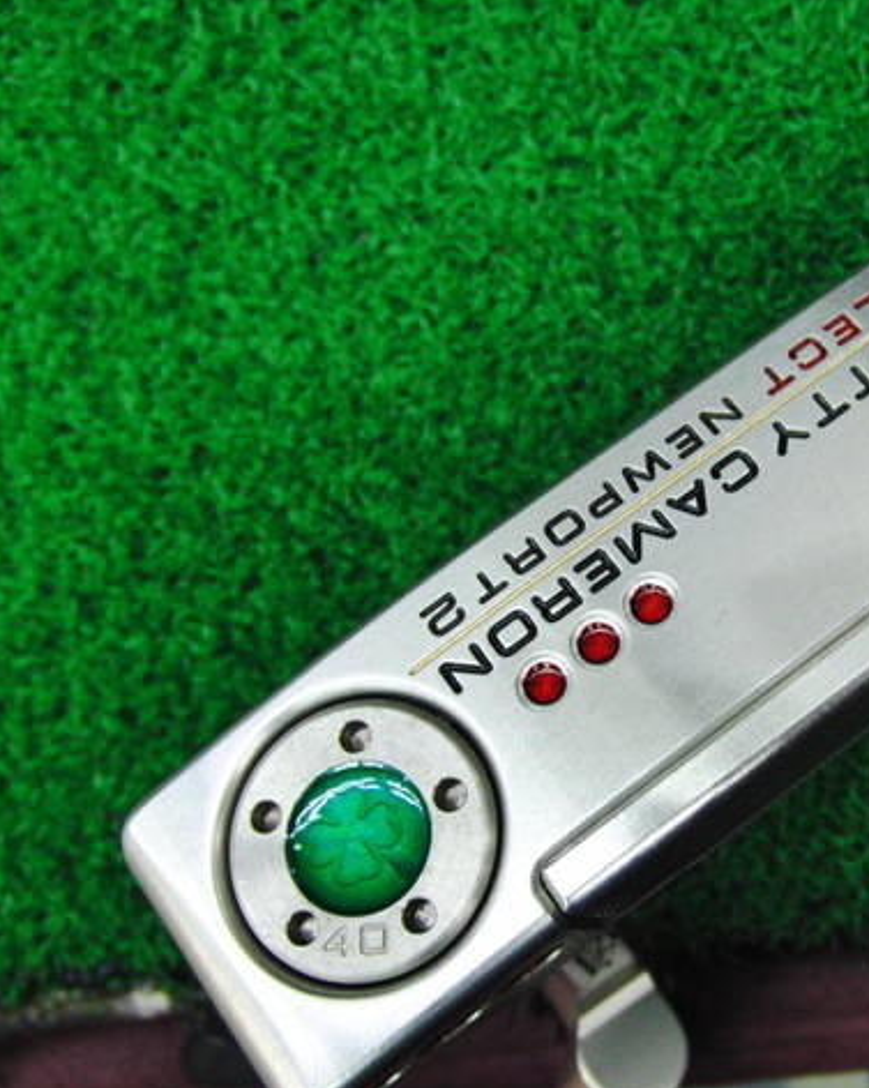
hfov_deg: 29.9
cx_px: 733
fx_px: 1577
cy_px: 549
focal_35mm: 49
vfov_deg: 38.1
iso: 400
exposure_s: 1/60
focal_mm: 6.42
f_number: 3.6
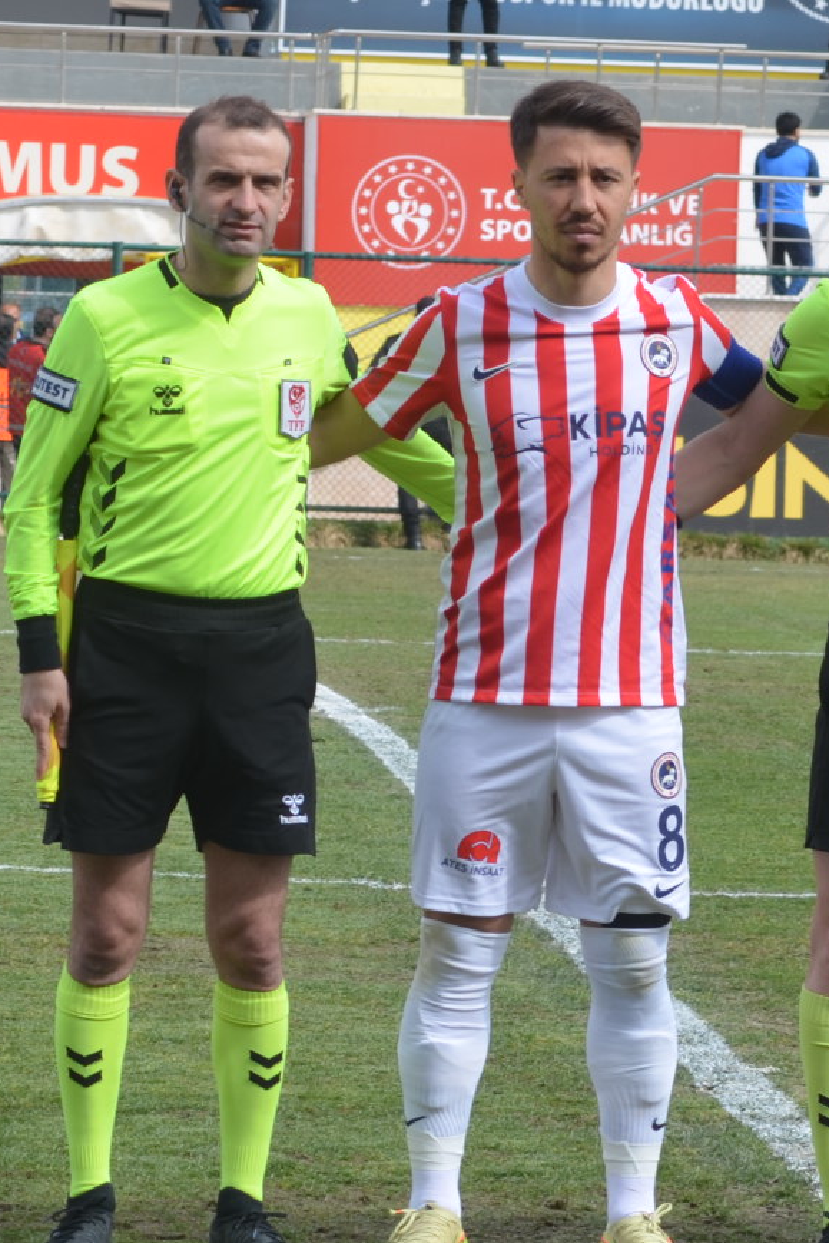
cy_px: 859
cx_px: 690
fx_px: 9978
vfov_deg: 7.1
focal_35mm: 289
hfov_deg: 4.8
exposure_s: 1/250
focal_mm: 68
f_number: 8
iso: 110
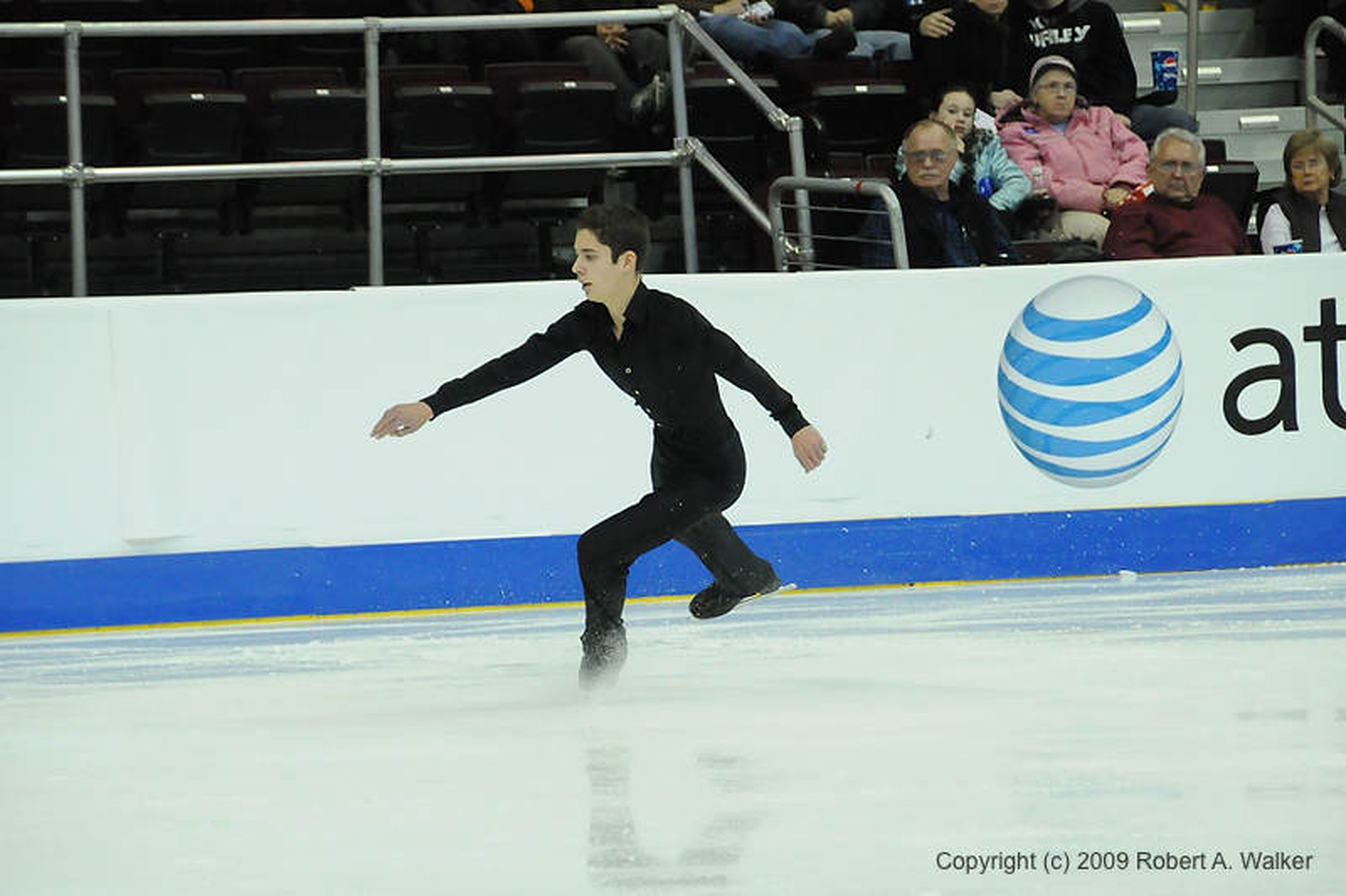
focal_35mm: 225
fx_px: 8410
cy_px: 448
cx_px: 673
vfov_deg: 6.1
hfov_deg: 9.2
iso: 3200
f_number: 5.6
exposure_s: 1/1000
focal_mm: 150
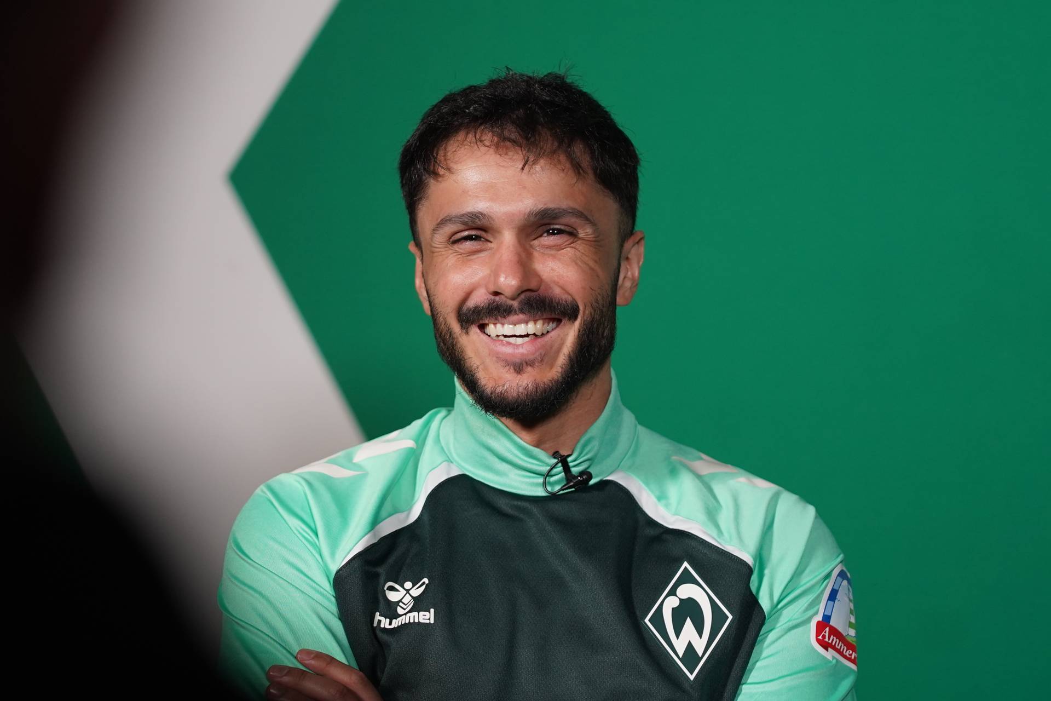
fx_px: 4583
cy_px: 350
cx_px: 526
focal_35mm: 157
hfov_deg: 13.1
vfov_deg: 8.7
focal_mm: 105
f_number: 2.8
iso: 1000
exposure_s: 1/320
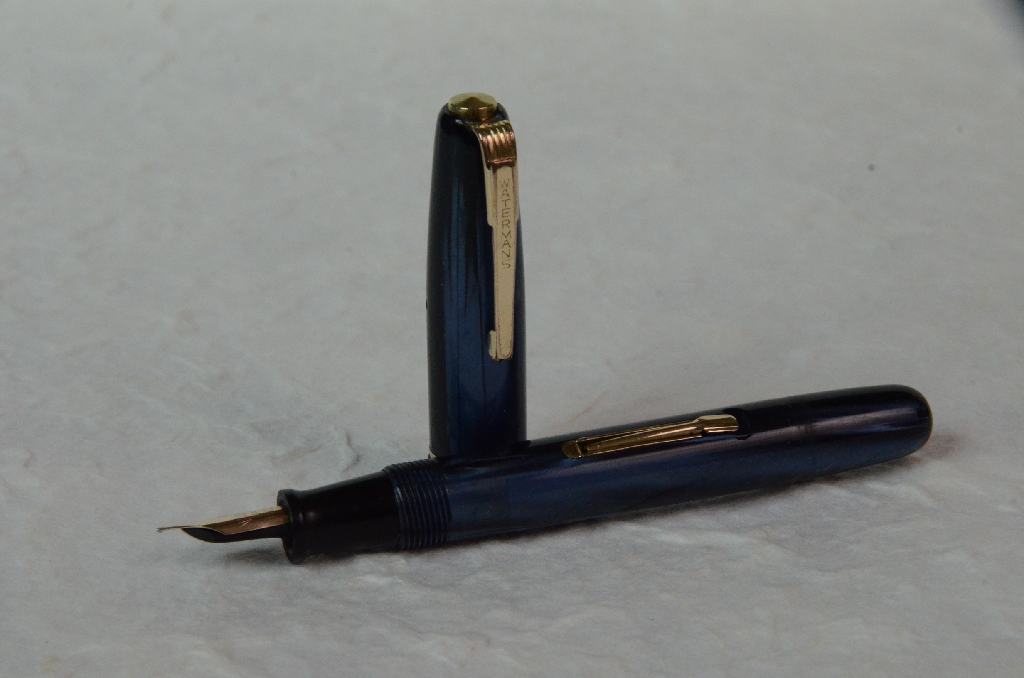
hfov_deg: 14.4
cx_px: 512
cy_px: 339
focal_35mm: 142
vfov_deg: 9.6
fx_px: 4045
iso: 2500
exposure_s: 1/30
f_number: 18
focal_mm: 95
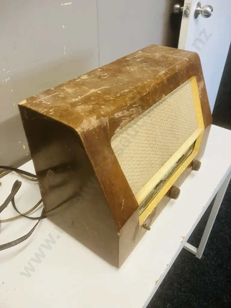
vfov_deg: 63.4
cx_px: 116
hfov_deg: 49.7
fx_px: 249
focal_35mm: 28
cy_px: 154
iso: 64
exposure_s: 1/50
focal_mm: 3.99
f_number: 1.8
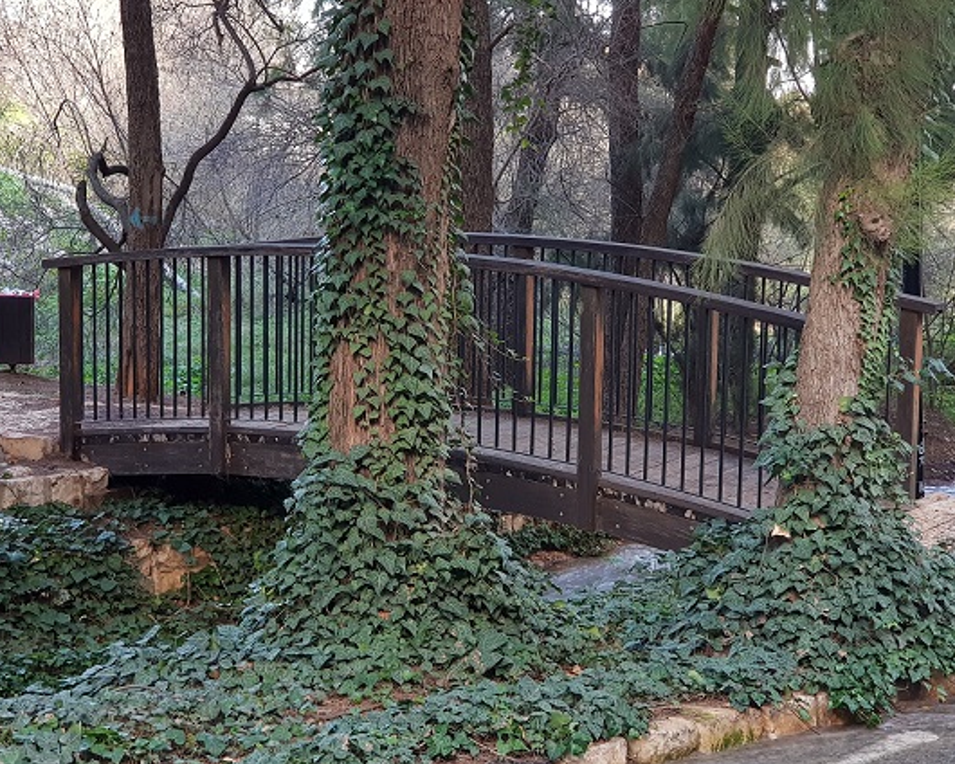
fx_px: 1639
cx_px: 491
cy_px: 378
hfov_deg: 32.5
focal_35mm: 58
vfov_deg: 26.2
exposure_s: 1/30
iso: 50
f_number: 2.4
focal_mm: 6
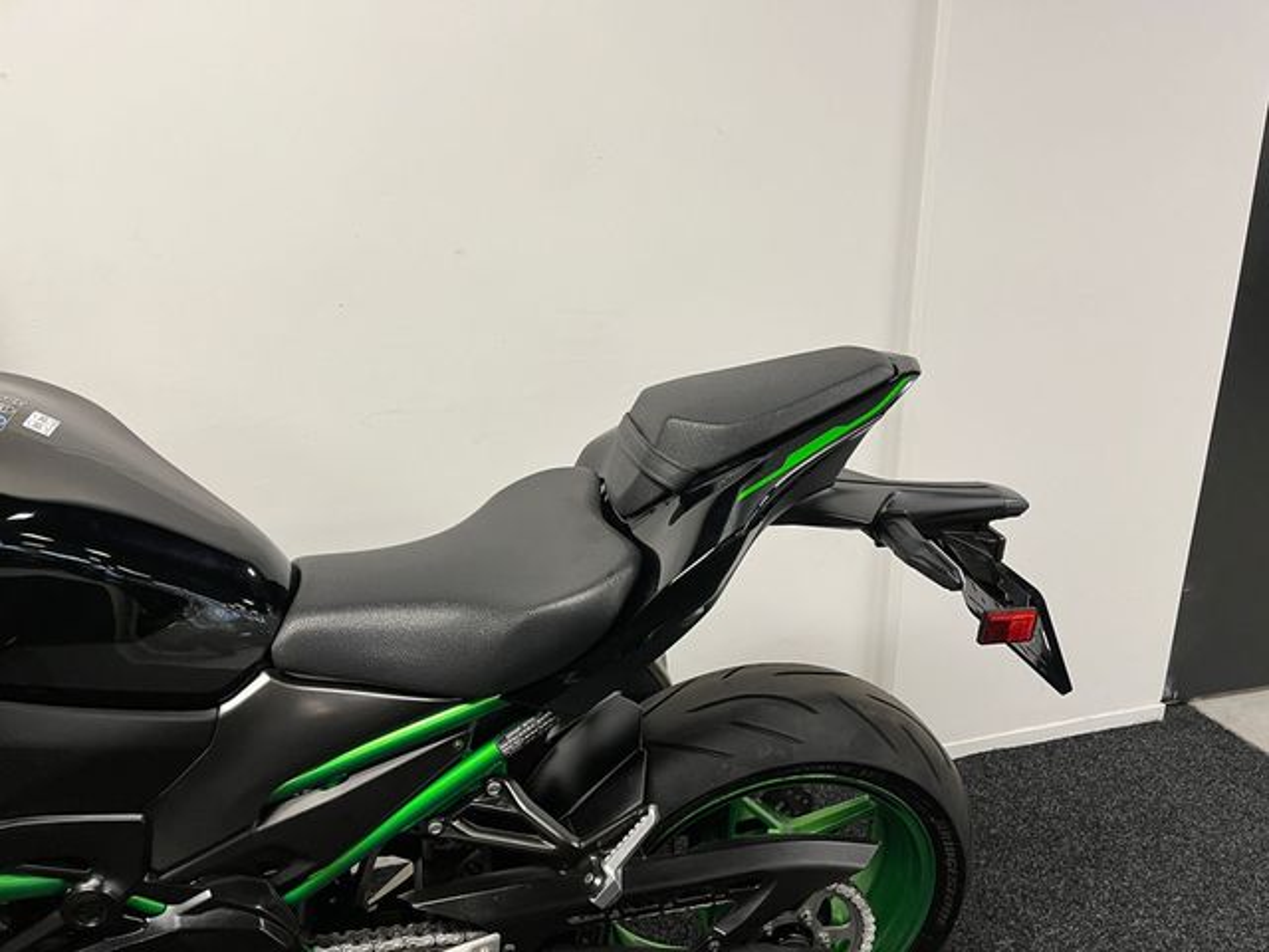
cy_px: 476
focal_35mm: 26
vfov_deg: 53.1
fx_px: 953
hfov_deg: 67.3
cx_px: 634
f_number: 1.6
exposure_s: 1/50
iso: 80
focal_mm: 5.1
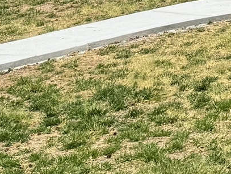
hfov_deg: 8.3
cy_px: -246
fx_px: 1209
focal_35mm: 181
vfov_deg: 7.6
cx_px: 805
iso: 80
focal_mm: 6.76
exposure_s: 1/1767
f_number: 1.78
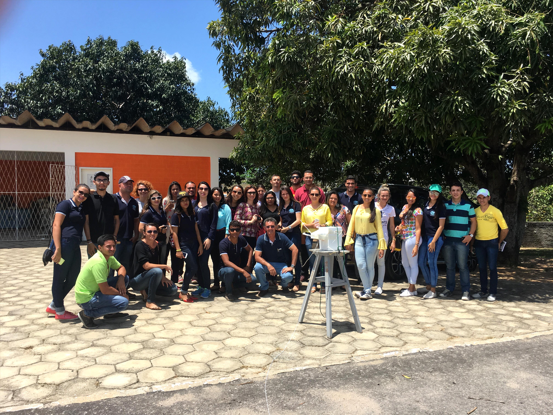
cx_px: 276
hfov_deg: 61.7
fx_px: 463
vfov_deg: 48.2
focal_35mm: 29
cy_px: 208
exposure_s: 1/1261
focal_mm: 4.15
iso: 25
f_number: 2.2
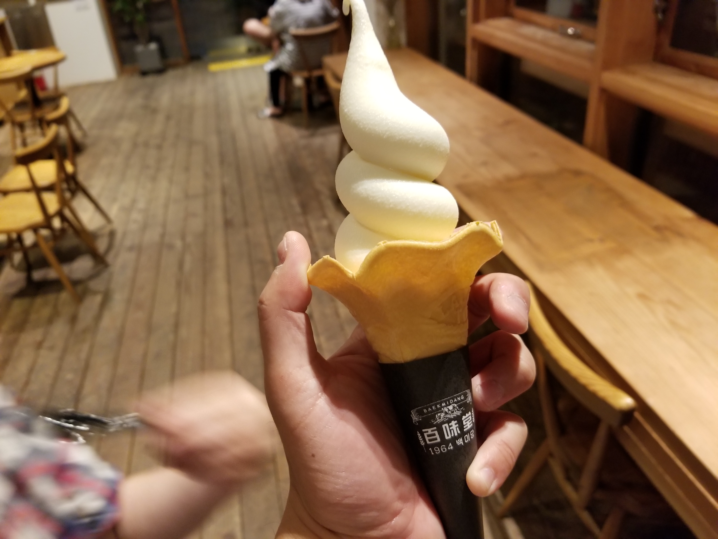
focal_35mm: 26
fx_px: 539
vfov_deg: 53.1
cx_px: 359
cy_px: 270
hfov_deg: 67.3
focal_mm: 4.25
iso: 200
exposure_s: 1/15
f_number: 1.7
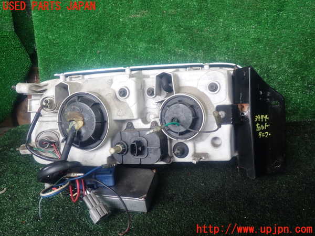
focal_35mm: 30
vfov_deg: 46.8
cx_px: 158
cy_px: 118
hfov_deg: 60.0
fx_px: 273
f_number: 2.3
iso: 200
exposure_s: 1/30
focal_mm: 5.4
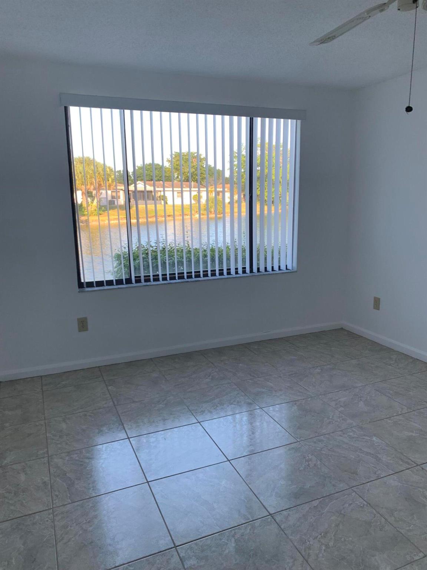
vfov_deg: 67.3
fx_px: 428
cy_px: 285
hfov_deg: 53.1
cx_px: 214
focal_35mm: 26
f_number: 1.8
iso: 25
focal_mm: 4.25
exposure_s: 1/122
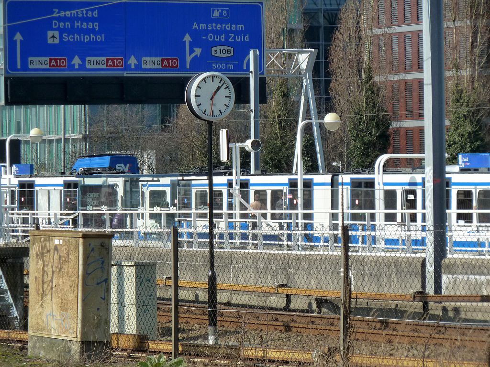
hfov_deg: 10.9
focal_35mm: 182
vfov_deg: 8.2
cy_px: 184
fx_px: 2576
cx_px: 245
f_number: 4.5
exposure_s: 1/500
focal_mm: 29.9
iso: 160
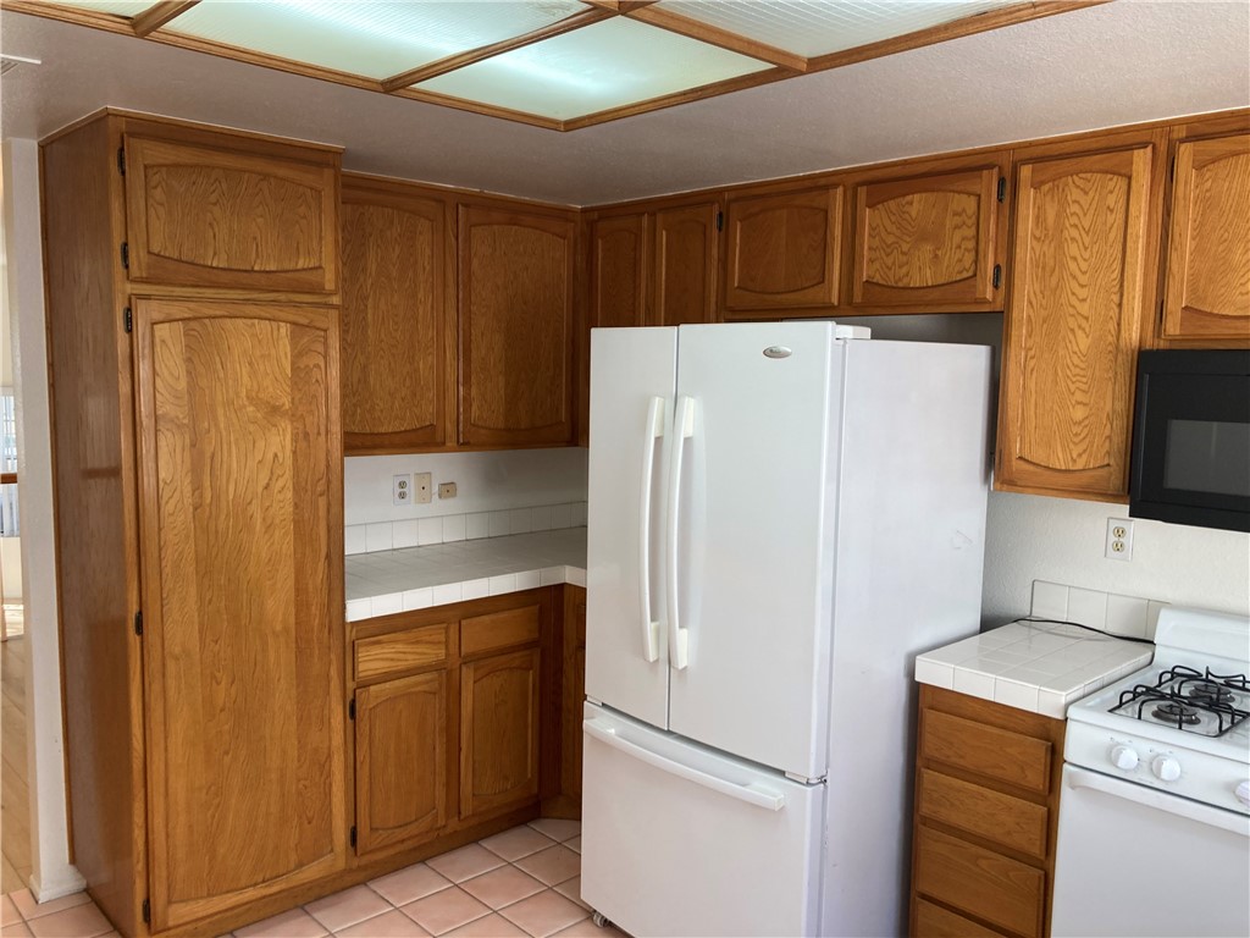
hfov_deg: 63.4
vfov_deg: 49.7
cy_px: 469
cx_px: 625
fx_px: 1011
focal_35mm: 28
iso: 50
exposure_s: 1/60
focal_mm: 3.99
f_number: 1.8
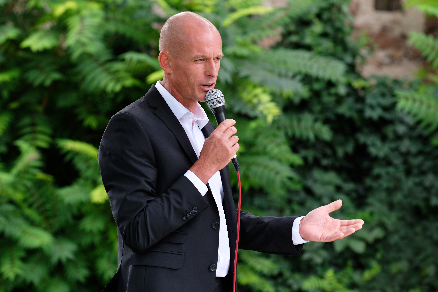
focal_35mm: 135
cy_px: 146
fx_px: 1642
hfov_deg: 15.2
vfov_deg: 10.2
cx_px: 219
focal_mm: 90
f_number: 2.8
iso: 200
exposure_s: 1/240
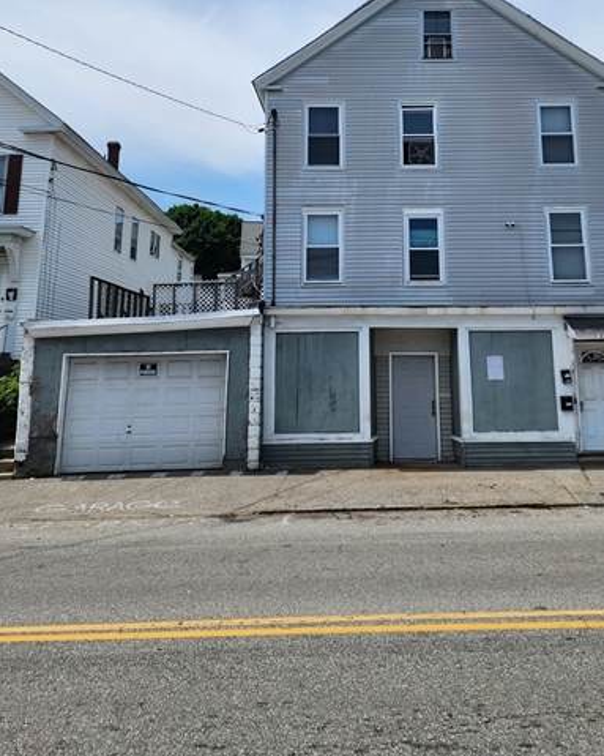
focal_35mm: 36
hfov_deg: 40.9
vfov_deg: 48.5
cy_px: 199
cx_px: 377
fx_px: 805
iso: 12
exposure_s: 1/2060
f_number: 1.8
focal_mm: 6.4
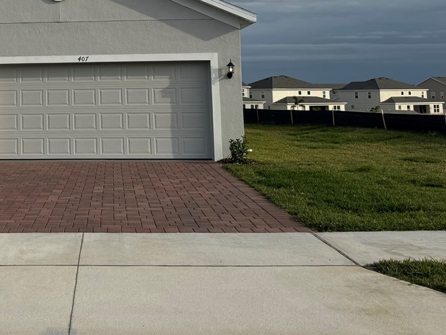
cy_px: 16
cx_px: 39
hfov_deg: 31.6
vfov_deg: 24.3
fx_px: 748
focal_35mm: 58
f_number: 1.78
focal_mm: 6.76
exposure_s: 1/5348
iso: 80
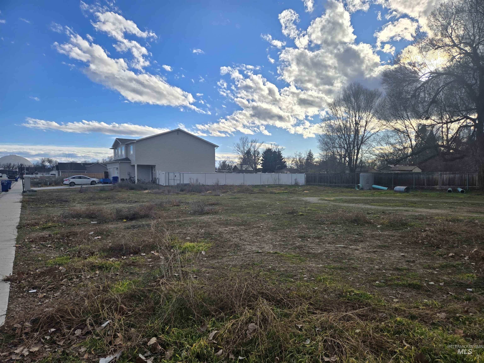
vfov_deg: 58.9
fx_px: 322
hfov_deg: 73.9
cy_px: 182
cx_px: 242
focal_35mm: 23
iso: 25
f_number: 1.8
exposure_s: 1/2572
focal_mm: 5.4
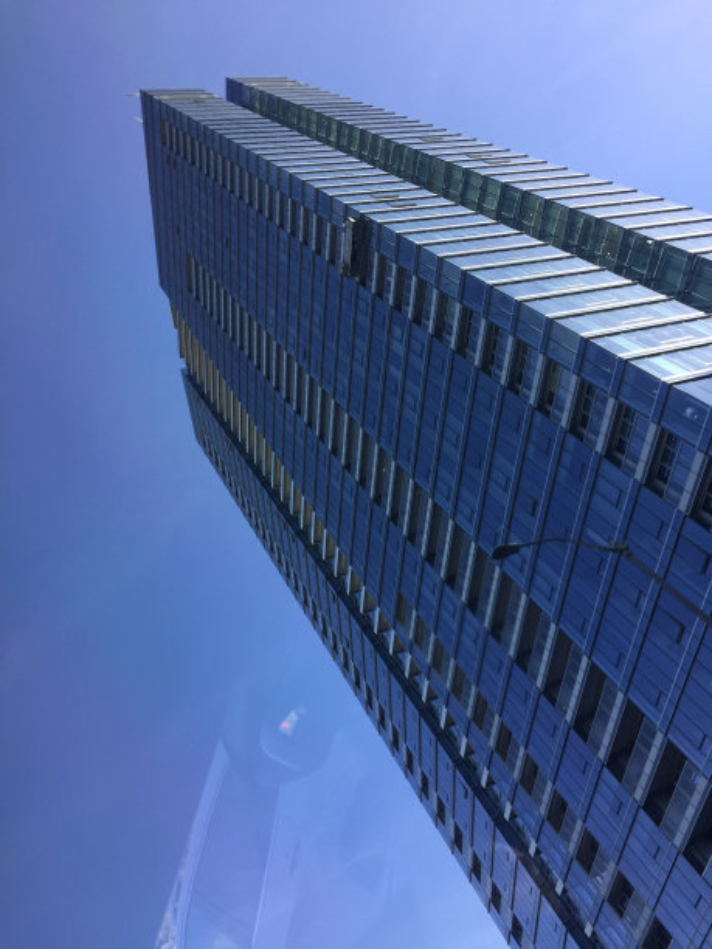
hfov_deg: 48.2
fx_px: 795
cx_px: 356
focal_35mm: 29
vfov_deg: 61.7
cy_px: 474
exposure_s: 1/120
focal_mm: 4.15
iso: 40
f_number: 2.2
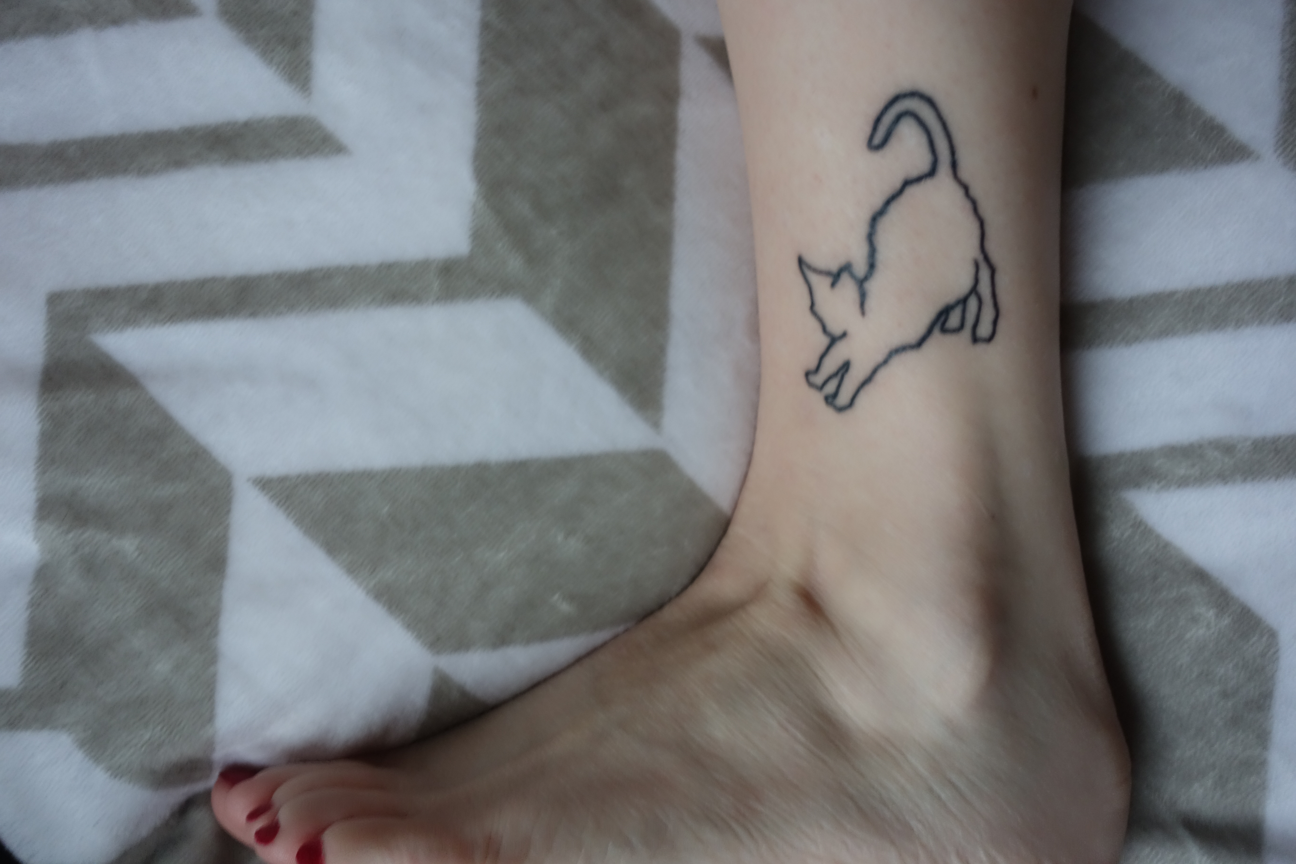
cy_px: 432
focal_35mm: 40
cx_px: 648
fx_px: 1440
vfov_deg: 33.4
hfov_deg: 48.5
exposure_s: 1/60
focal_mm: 14.75
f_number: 2.8
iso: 800
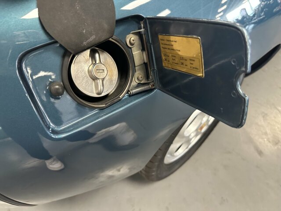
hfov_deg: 71.6
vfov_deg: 56.8
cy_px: 106
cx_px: 140
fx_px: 195
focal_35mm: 24
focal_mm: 6.86
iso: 500
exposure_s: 1/60
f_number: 1.78
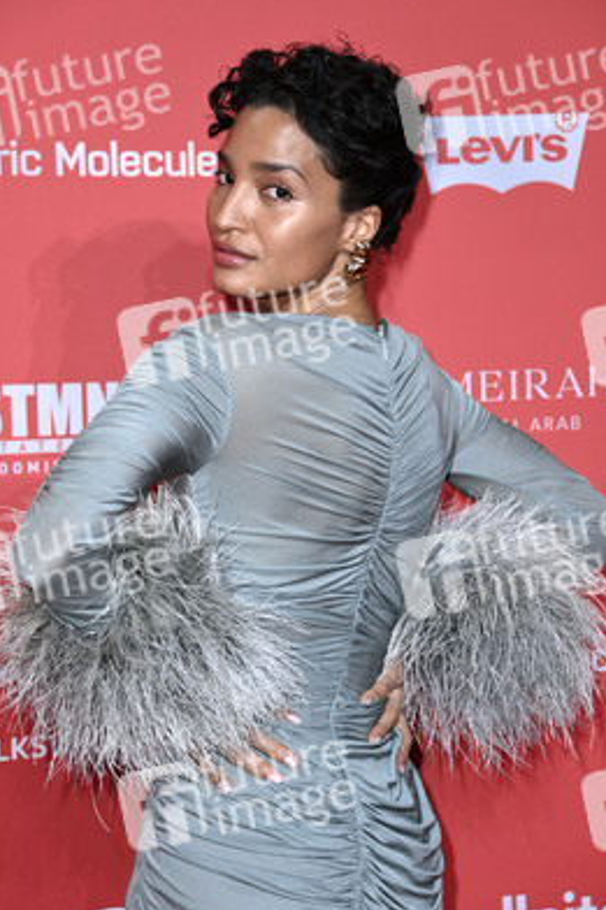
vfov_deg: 20.0
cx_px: 304
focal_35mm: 102
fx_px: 2578
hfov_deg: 13.4
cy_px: 448
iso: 800
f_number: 5.3
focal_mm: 100
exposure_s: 1/250
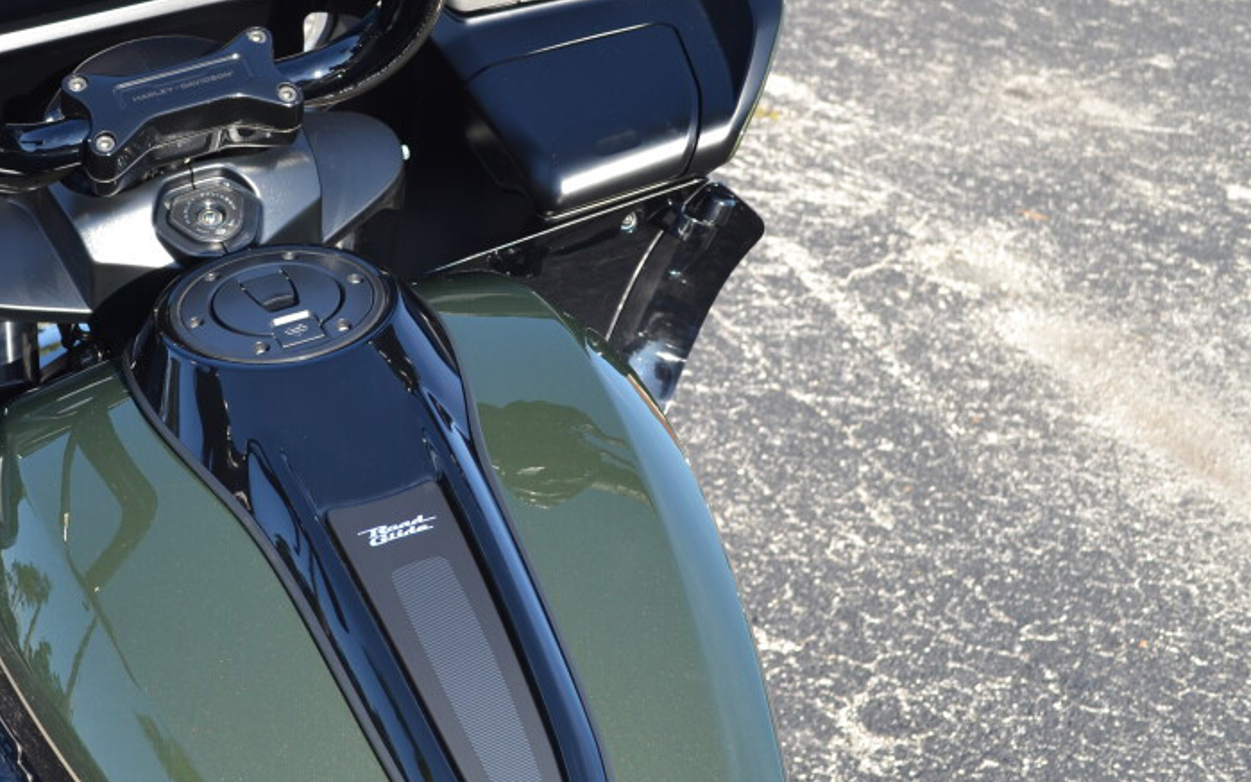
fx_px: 2148
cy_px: 338
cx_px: 292
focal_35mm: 63
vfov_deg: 20.6
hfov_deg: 31.8
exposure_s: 1/125
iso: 100
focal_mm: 24
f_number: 5.6
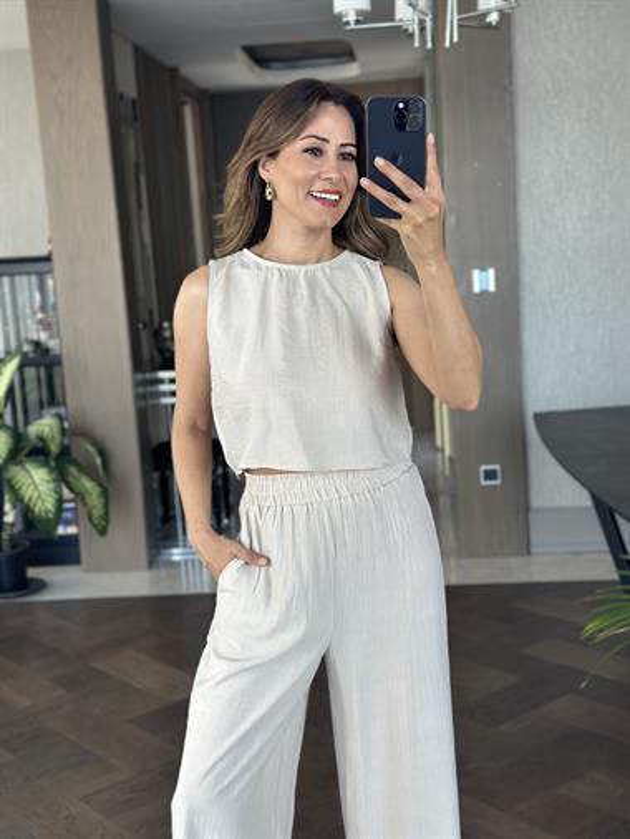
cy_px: 420
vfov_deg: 39.6
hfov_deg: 30.3
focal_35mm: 48
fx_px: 1164
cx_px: 315
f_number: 1.78
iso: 125
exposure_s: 1/121
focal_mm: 6.86
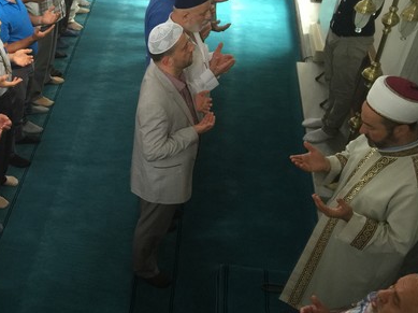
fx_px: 603
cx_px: 71
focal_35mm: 50
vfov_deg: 28.9
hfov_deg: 36.6
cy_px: 205
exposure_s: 1/15
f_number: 2.2
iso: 80
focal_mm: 4.15
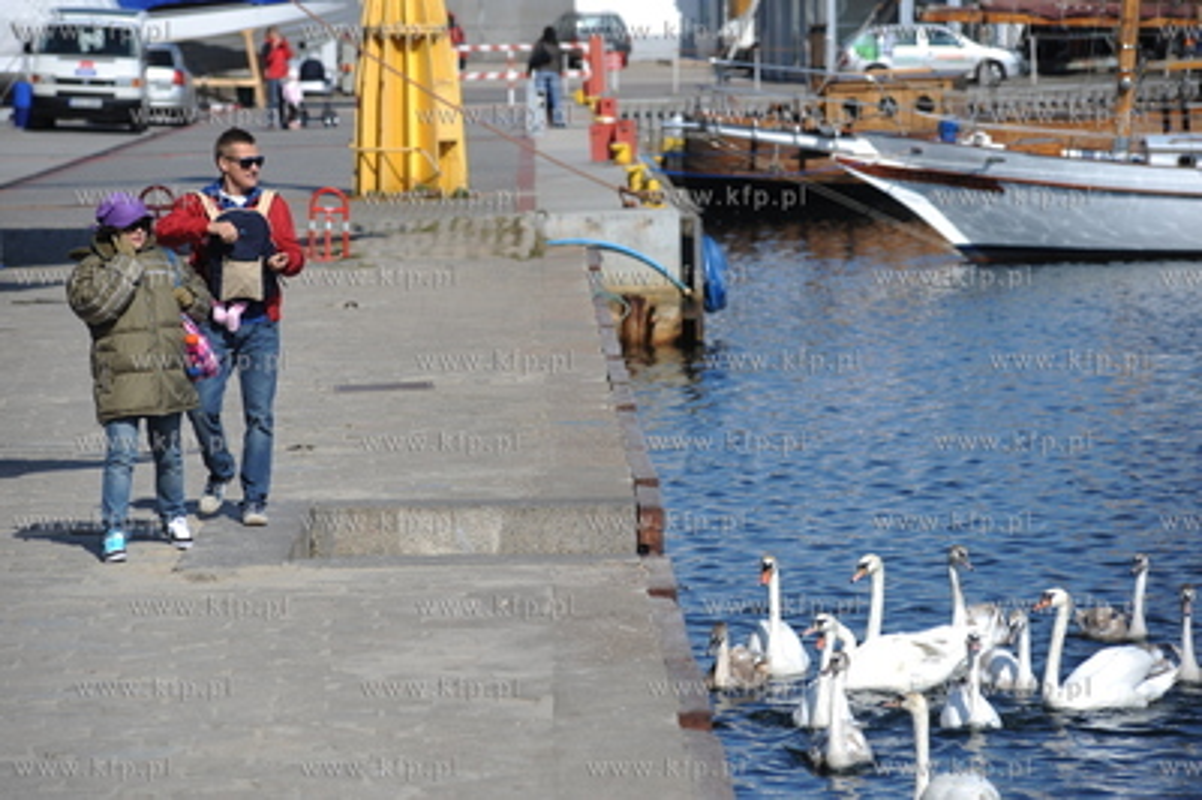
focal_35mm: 200
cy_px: 400
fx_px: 6672
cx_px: 601
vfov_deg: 6.9
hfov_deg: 10.3
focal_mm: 200
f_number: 5.6
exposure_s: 1/800
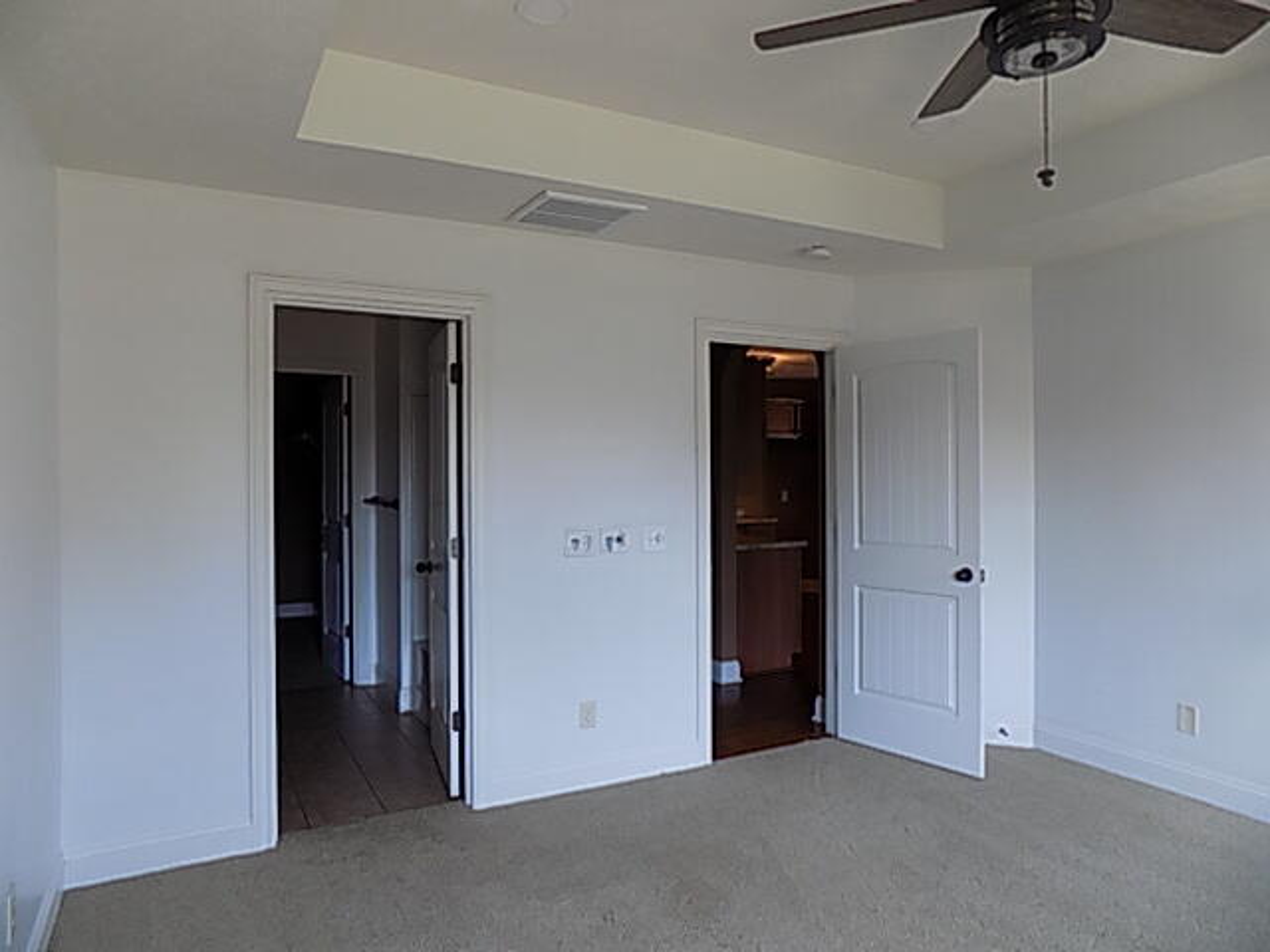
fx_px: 844
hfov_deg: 73.9
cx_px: 635
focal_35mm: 23
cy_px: 476
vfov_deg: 58.9
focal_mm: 4
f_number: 3.1
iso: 100
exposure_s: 1/30
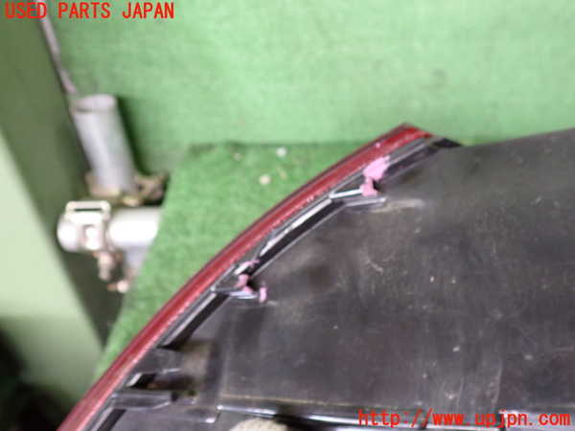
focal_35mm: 30
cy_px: 216
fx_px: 498
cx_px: 288
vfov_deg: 46.8
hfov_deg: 60.0
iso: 500
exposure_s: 1/30
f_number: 2.3
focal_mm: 5.4
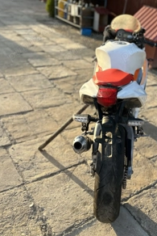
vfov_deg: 51.9
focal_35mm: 37
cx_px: 118
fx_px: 242
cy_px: 116
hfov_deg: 35.2
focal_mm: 5.7
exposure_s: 1/646
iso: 50
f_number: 1.5
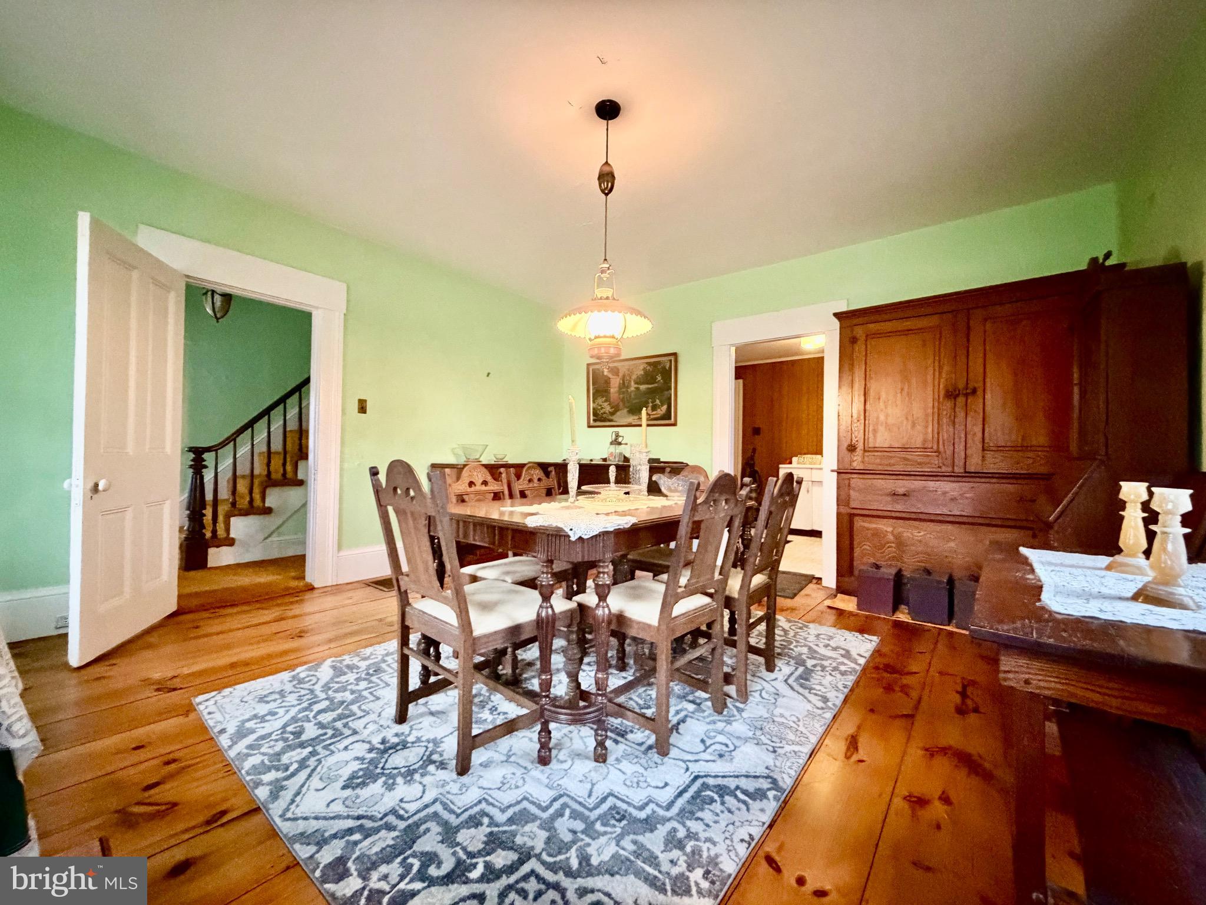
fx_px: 488
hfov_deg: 102.1
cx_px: 603
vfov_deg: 85.7
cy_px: 452
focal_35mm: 14
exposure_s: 1/40
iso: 1250
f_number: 2.2
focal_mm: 2.22
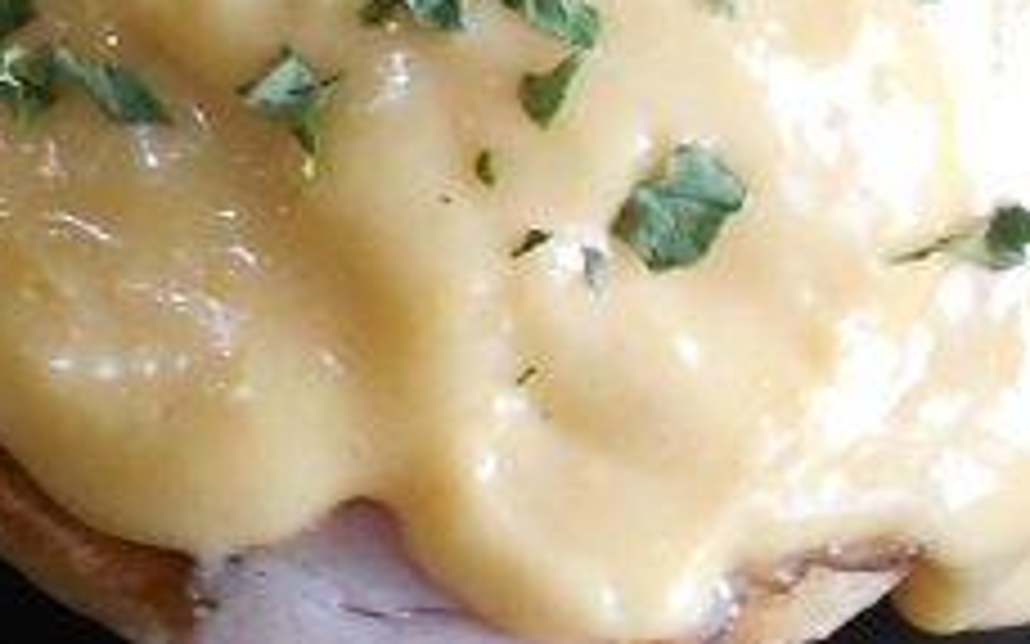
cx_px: -310
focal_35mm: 123
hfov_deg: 16.1
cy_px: 27
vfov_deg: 10.6
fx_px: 3452
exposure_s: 1/30
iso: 220
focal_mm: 4.6
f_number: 3.2
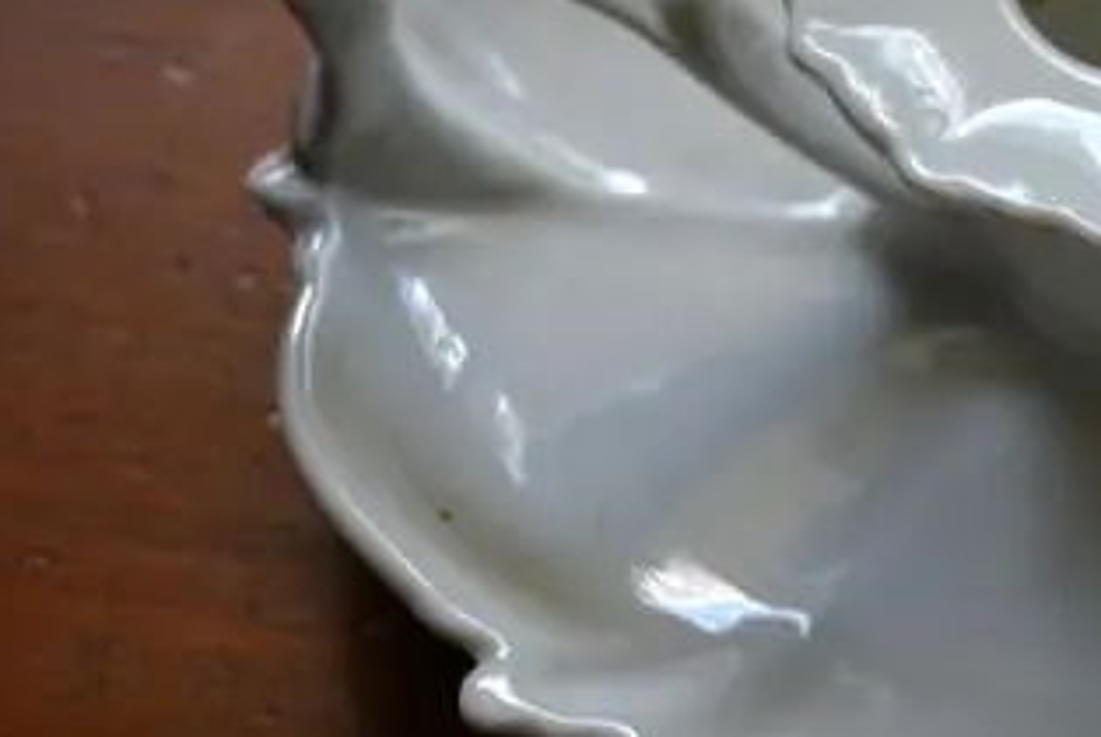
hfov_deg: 13.8
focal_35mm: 145
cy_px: 286
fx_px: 4439
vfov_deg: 9.5
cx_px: 1220
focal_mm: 38
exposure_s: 1/40
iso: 400
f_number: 5
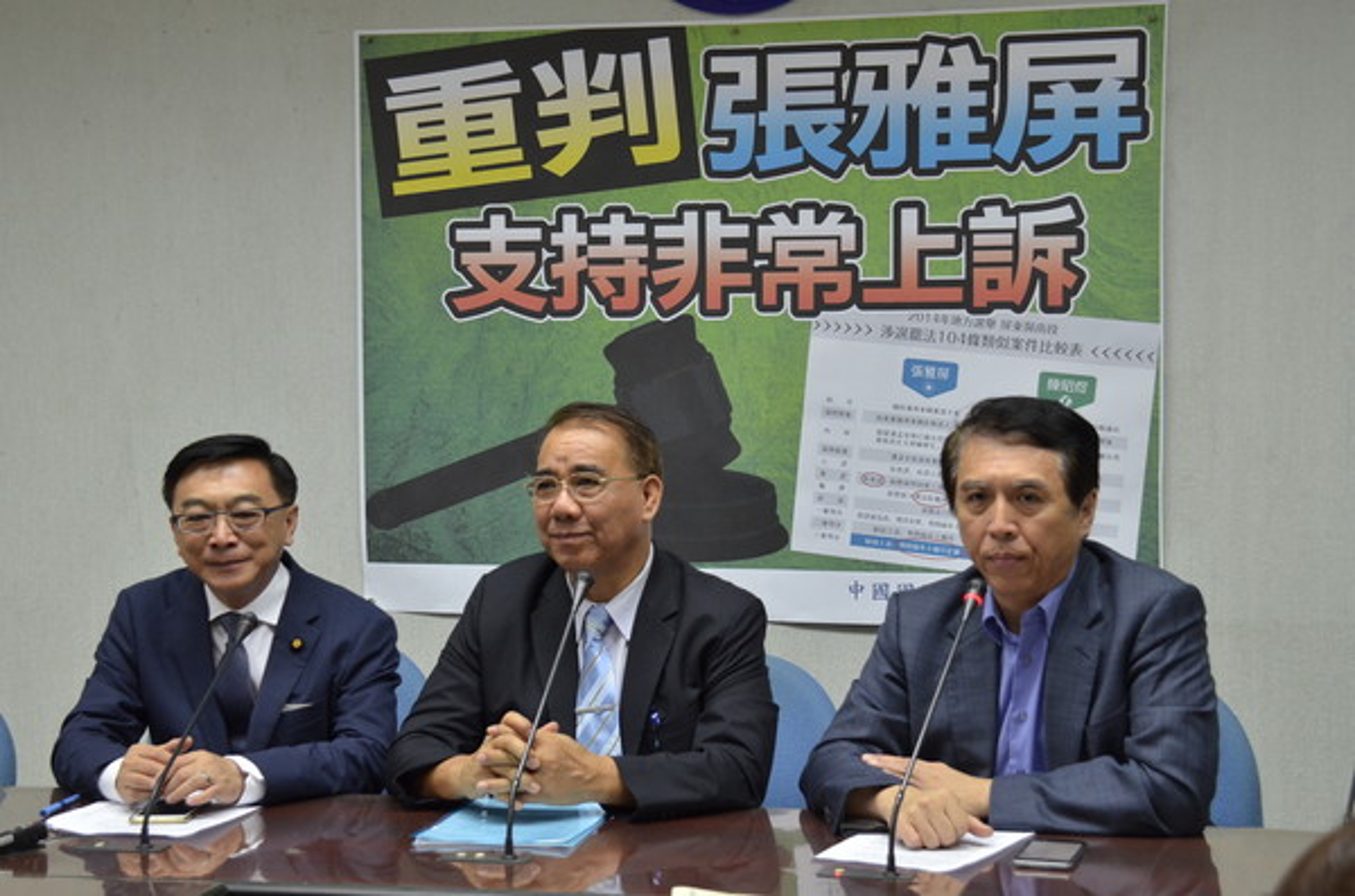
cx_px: 678
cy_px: 448
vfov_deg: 18.8
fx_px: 2704
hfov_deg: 28.1
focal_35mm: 72
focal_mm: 48
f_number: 5.3
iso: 800
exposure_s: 1/60
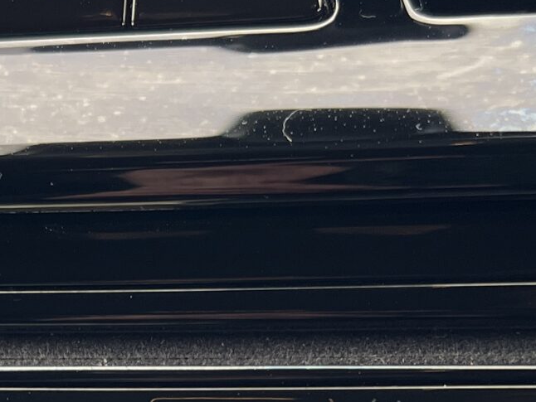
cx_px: 93
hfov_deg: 18.9
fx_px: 1595
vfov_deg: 13.6
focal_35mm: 103
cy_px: 585
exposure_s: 1/121
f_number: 1.5
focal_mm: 5.7
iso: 100
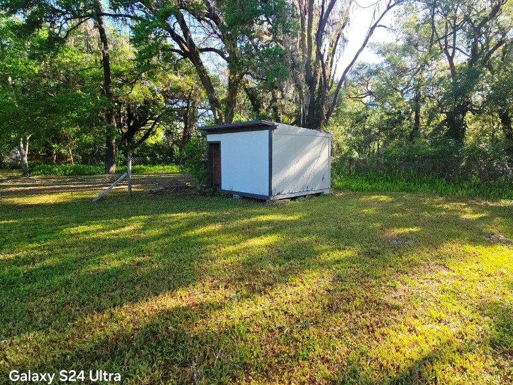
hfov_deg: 89.6
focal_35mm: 17
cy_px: 164
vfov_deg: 74.3
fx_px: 252
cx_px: 313
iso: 50
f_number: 2.2
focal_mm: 2.2
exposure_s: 1/526
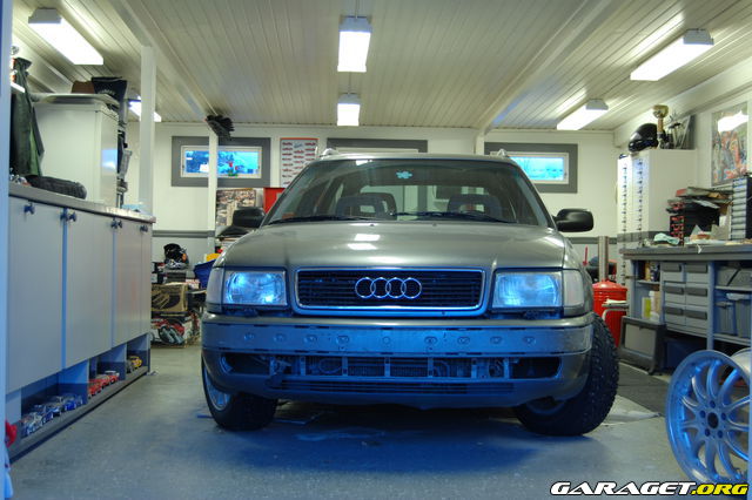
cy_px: 250
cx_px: 376
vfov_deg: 25.7
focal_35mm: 52
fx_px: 1096
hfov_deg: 37.9
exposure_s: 1/8
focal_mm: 35
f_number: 4.8
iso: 200
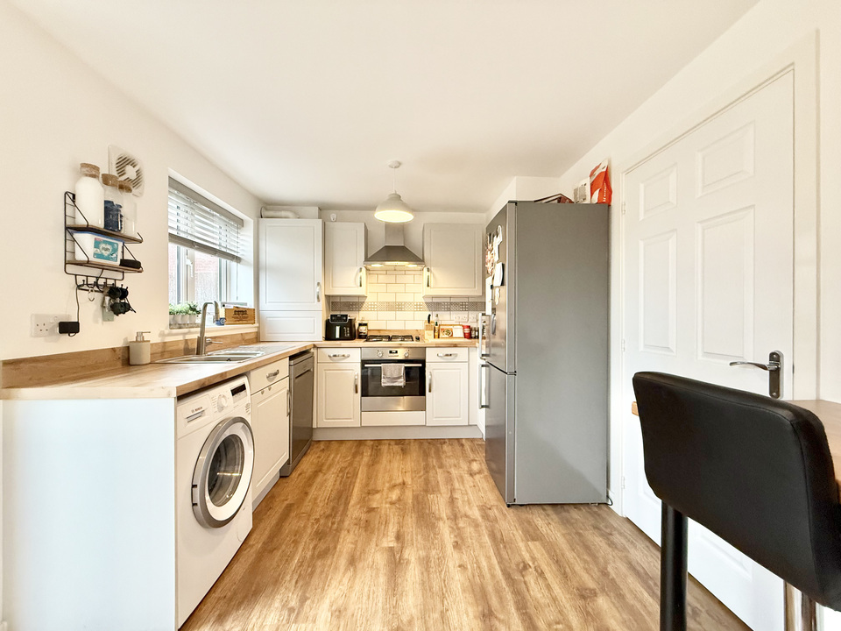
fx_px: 340
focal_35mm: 14
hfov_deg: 102.1
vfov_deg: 85.7
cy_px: 316
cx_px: 420
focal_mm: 2.22
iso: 400
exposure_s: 1/100
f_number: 2.2
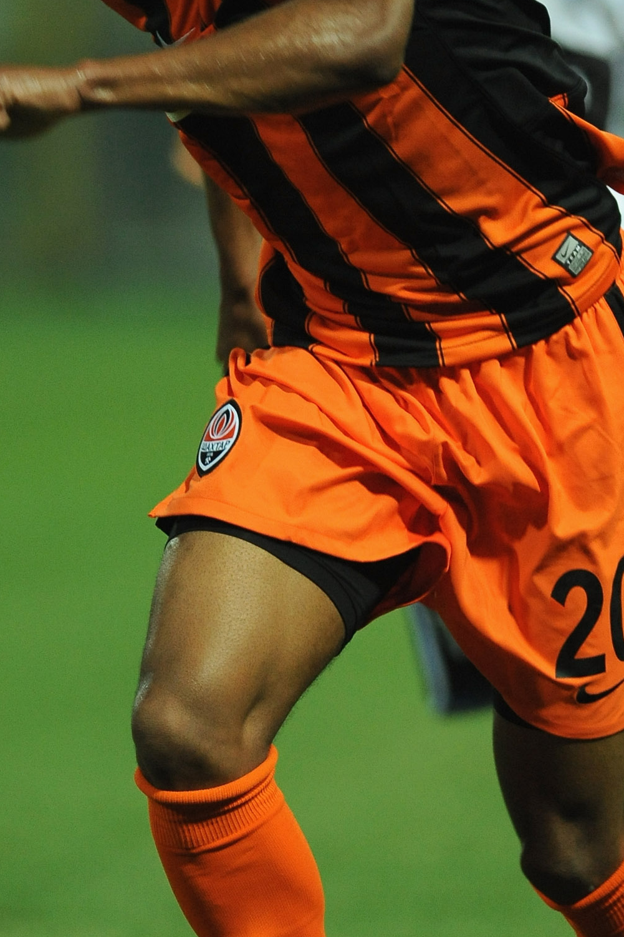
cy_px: 422
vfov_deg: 2.5
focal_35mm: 839
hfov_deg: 1.6
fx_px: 21817
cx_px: 408
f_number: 4
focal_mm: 420
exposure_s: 1/640
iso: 2500
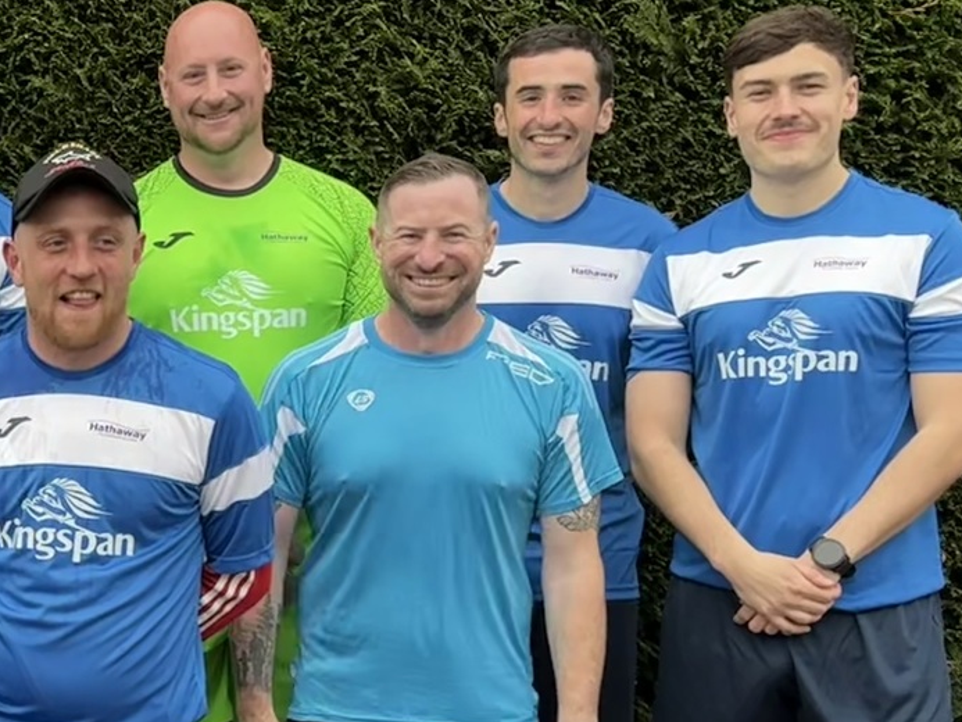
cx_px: -208
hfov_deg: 24.4
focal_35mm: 72
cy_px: 533
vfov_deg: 20.3
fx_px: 2001
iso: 50
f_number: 1.6
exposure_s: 1/478
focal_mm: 5.96
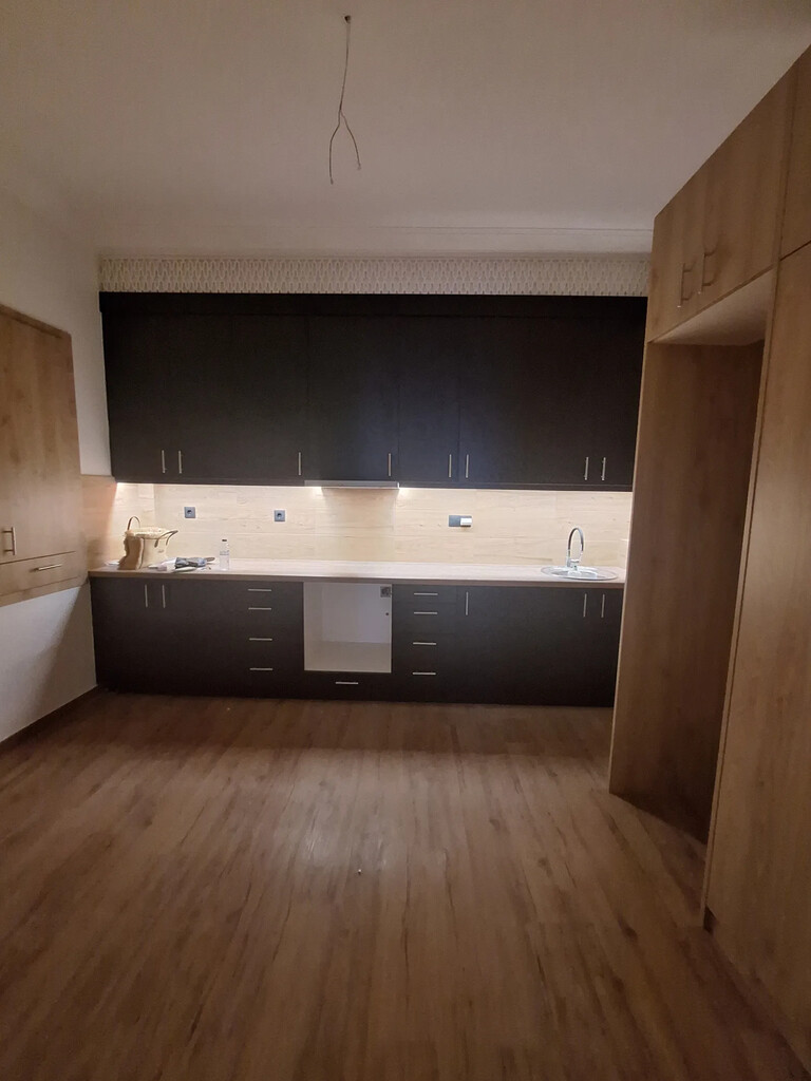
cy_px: 540
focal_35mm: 13
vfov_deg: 106.2
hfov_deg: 89.9
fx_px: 406
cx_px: 406
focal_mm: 1.74
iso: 500
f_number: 2.2
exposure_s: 1/24
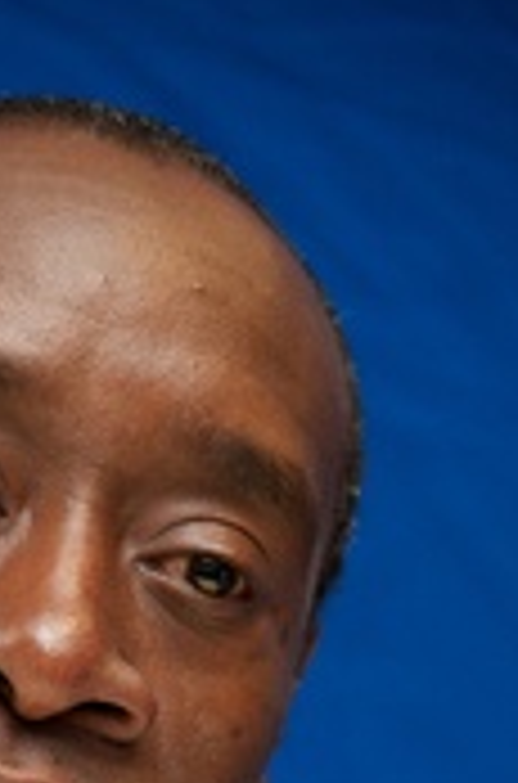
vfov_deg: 4.7
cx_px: 59
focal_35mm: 438
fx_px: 9510
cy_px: 846
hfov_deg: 3.1
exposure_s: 1/250
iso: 1600
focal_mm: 190
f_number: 5.6
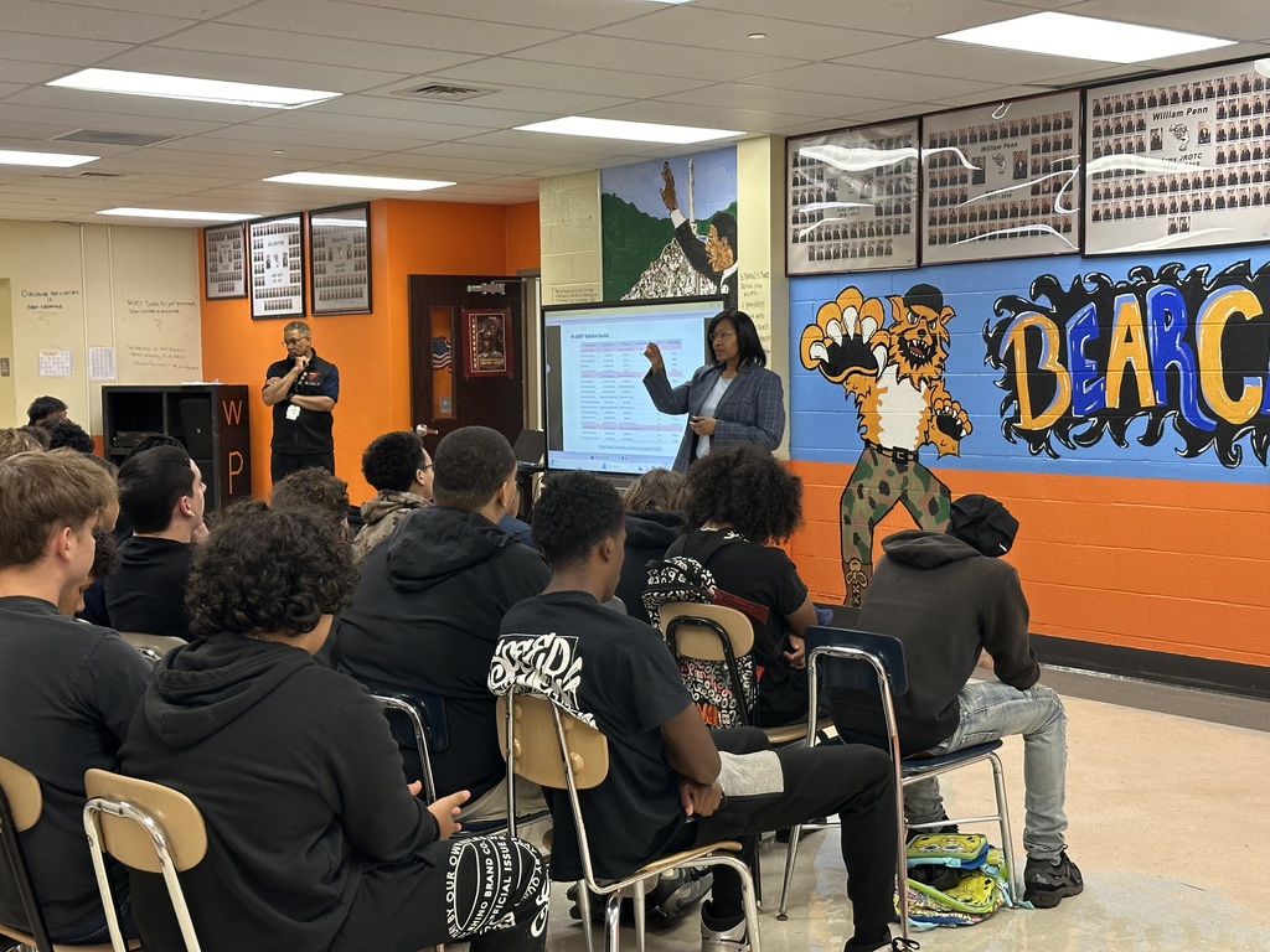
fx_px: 1761
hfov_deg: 39.7
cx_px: 635
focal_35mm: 48
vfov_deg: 30.3
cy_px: 476
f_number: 1.78
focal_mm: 6.86
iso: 125
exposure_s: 1/54
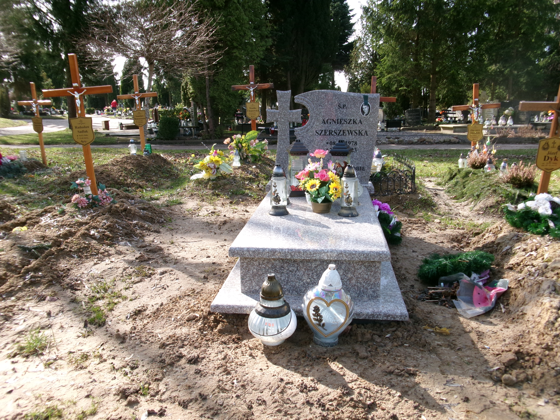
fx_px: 453
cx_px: 280
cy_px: 210
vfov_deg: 49.7
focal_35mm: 28
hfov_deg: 63.4
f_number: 3.9
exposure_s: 1/240
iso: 100
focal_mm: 5.1
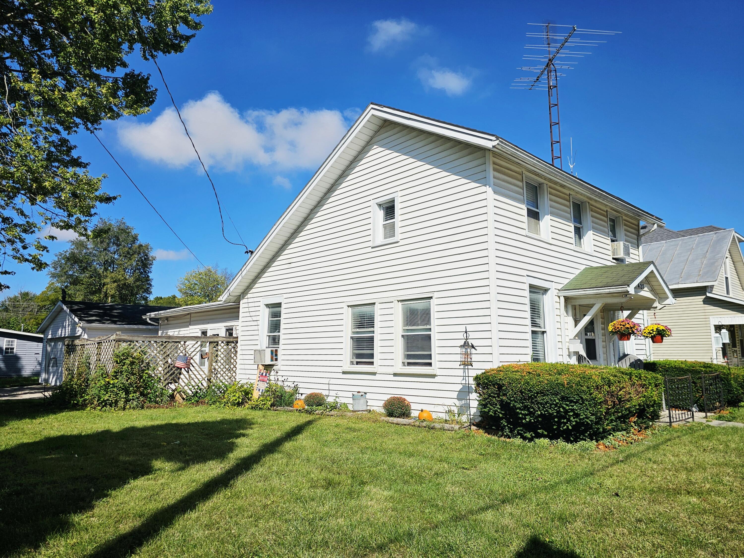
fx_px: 494
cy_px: 279
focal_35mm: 23
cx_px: 372
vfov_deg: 58.9
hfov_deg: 73.9
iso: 10
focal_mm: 6.3
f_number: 1.7
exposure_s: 1/2000
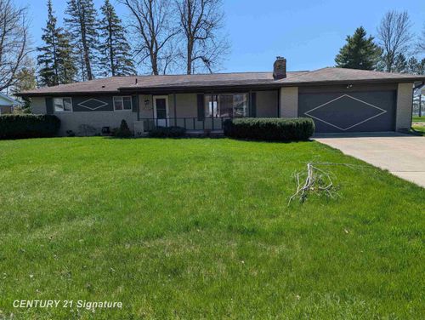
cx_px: 212
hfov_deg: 71.5
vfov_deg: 56.9
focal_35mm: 24
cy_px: 160
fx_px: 295
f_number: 1.85
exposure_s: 1/2762
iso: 45
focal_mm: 6.81
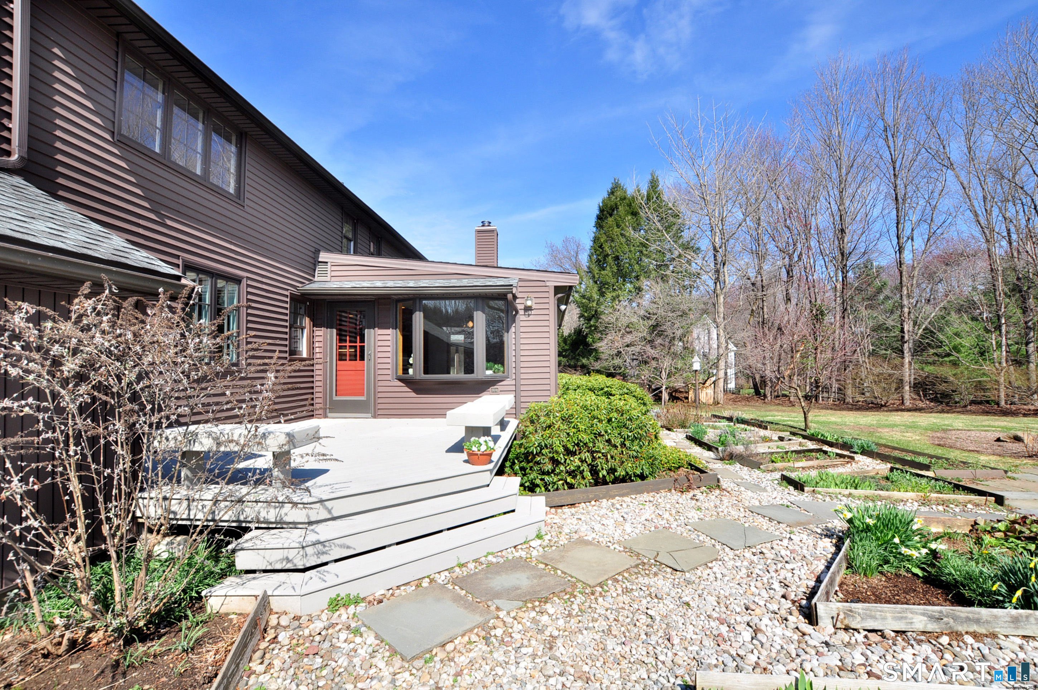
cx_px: 519
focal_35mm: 15
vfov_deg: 77.2
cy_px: 345
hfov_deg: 100.5
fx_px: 432
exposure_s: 1/200
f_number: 9
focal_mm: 10
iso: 200
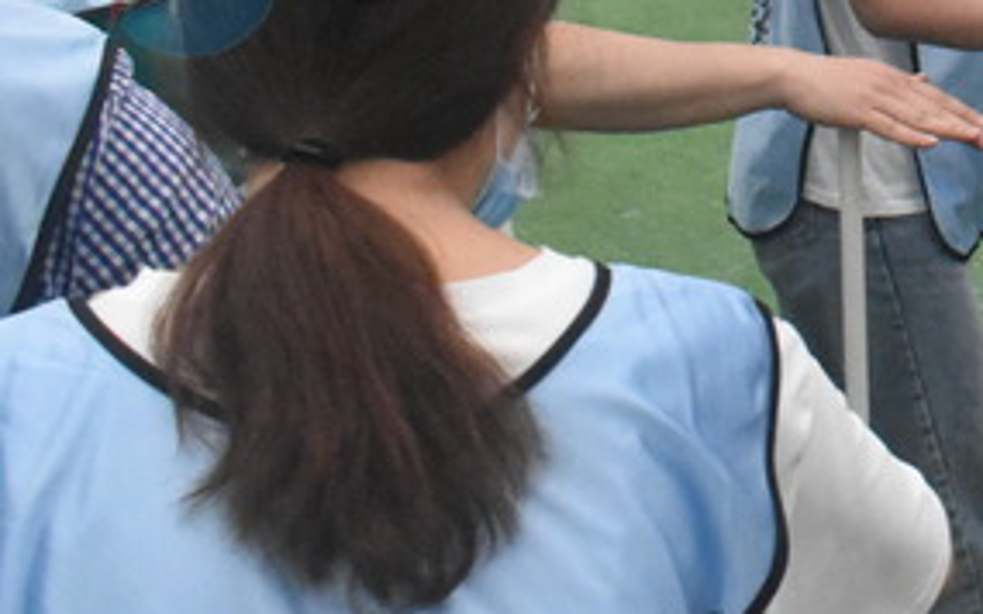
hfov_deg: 16.0
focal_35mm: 118
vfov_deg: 10.9
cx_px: 1531
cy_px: -72
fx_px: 3161
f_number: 13
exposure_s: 1/640
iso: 6400
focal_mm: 22
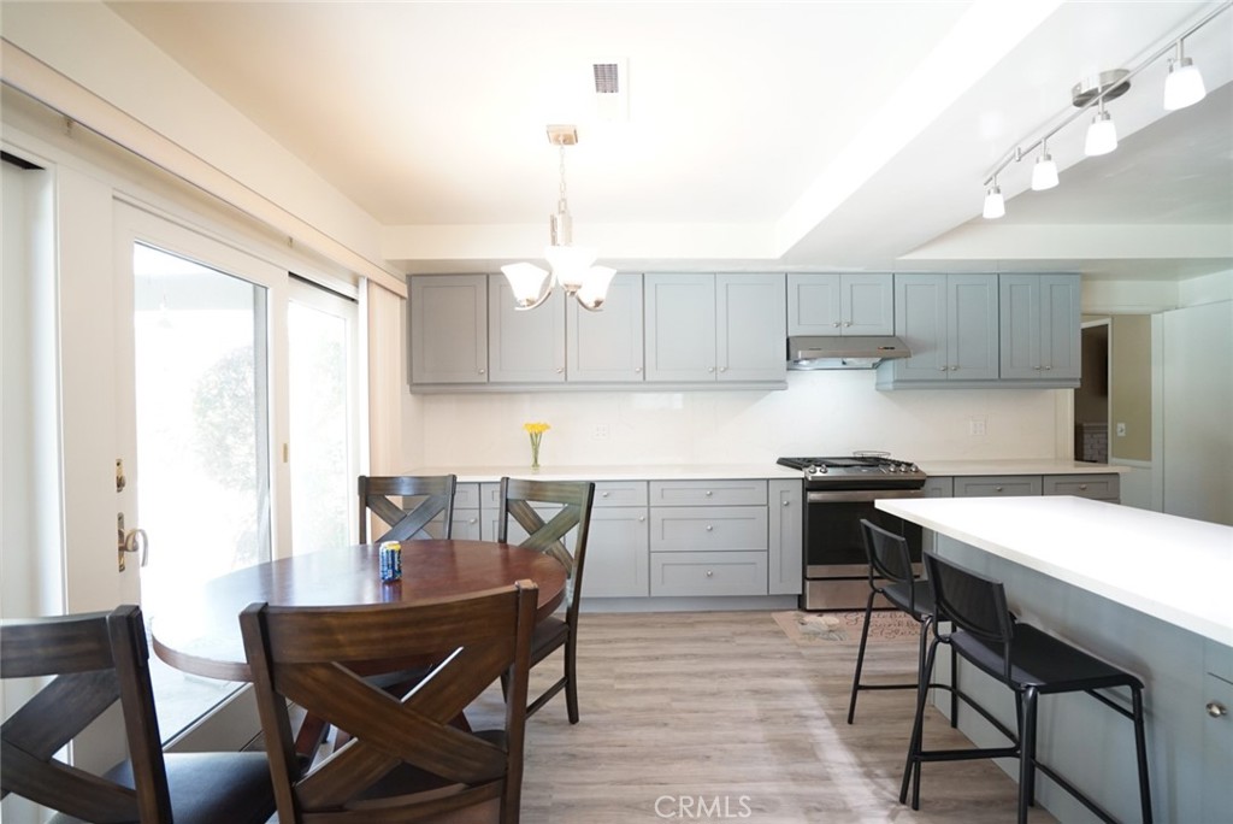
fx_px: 548
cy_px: 412
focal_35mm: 16
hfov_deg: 96.7
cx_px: 616
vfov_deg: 73.8
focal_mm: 16
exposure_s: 1/60
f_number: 4
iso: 1250
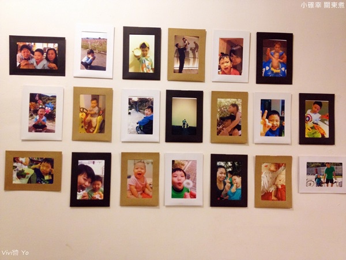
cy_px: 130
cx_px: 173
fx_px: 350
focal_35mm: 35
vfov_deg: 40.7
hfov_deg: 52.6
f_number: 2.4
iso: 160
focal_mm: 4.28
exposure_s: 1/20
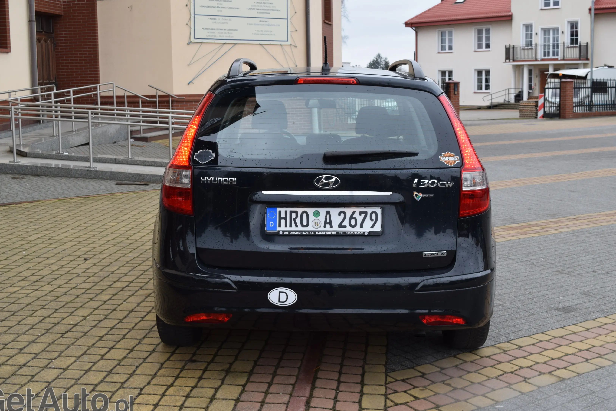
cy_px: 180
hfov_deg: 41.4
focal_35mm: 48
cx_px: 311
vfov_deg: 28.3
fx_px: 814
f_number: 6.3
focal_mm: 27
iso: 400
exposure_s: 1/160
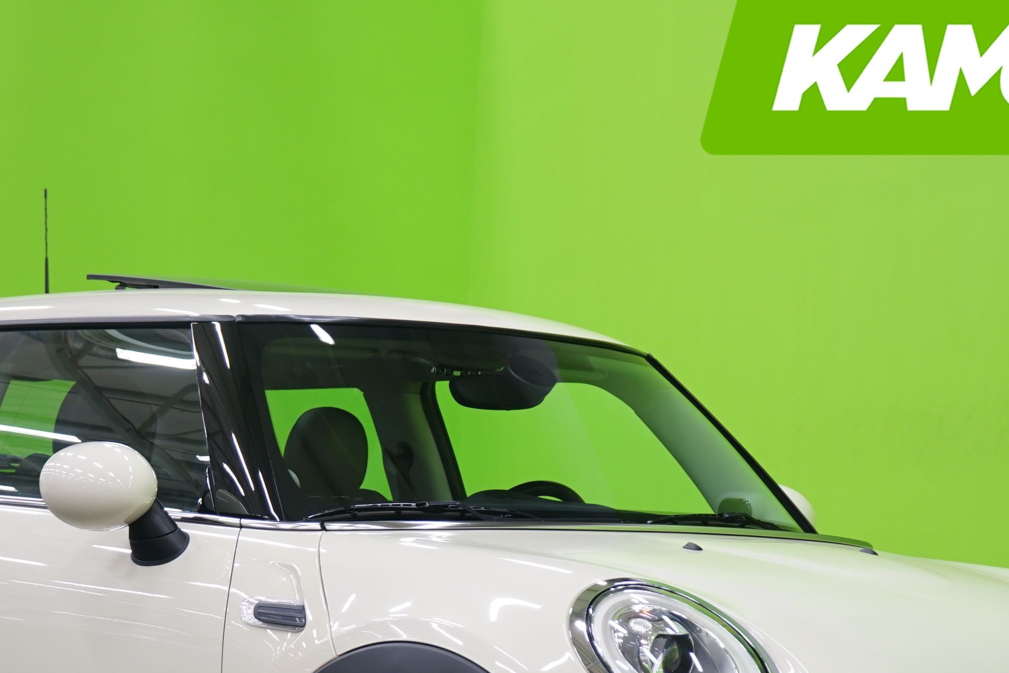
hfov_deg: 18.3
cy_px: 590
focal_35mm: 112
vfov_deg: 12.2
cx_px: 447
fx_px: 3139
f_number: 5
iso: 400
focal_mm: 56
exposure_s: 1/8
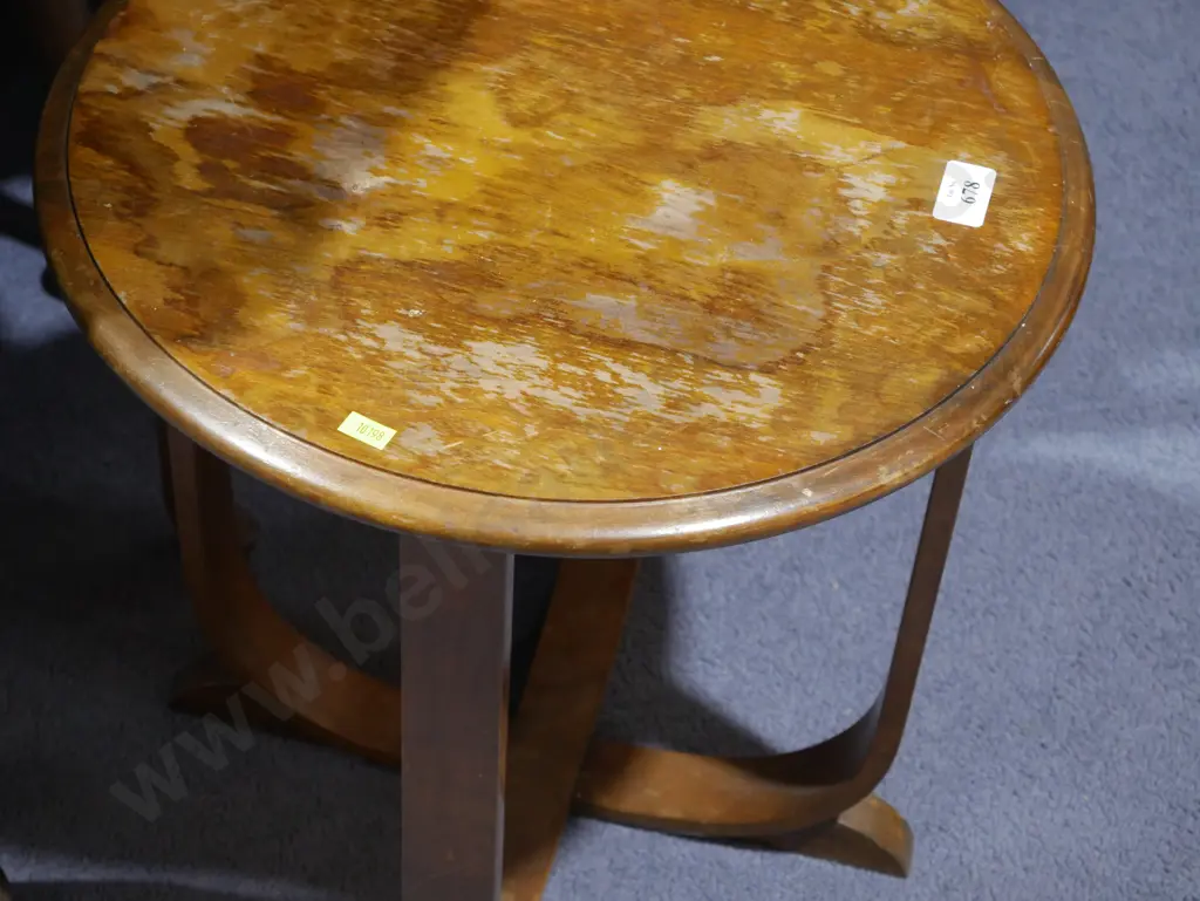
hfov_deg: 26.3
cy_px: 450
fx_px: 2566
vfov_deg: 19.9
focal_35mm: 74
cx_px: 600
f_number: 5.5
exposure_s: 1/80
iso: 1250
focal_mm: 37
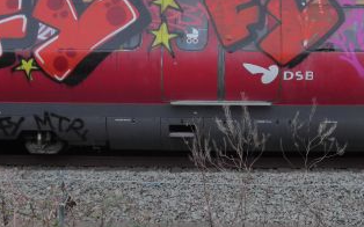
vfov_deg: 25.9
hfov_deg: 41.0
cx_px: 210
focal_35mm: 49
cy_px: 47
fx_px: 486
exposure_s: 1/60
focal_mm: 6
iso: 320
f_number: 2
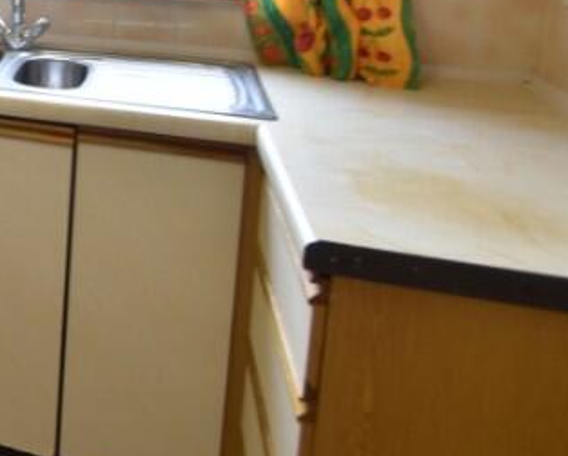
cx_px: -178
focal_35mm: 46
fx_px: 774
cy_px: -43
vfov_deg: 29.6
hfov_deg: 31.0
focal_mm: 10
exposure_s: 1/15
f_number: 4.5
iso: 125
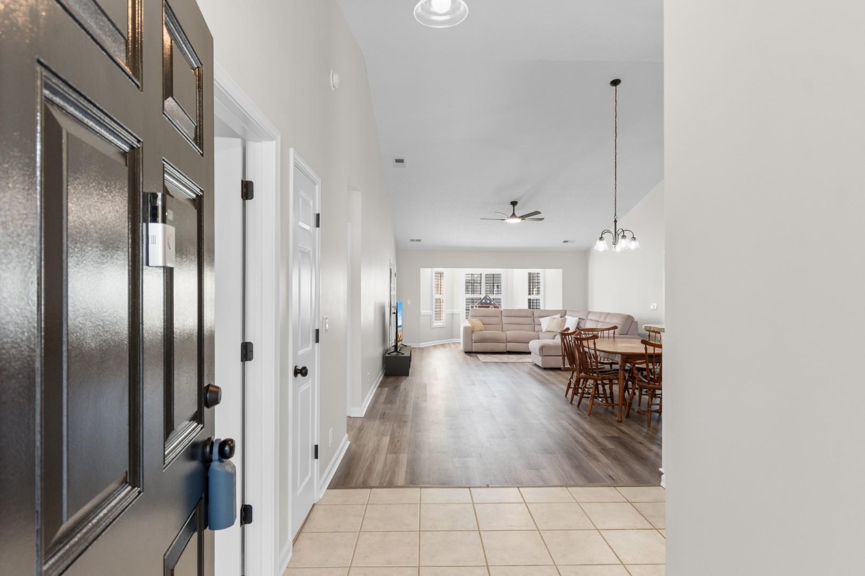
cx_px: 432
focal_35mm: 19
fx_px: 456
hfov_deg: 86.9
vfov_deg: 64.6
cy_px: 288
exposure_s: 1/2
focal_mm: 13
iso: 100
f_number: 4.8
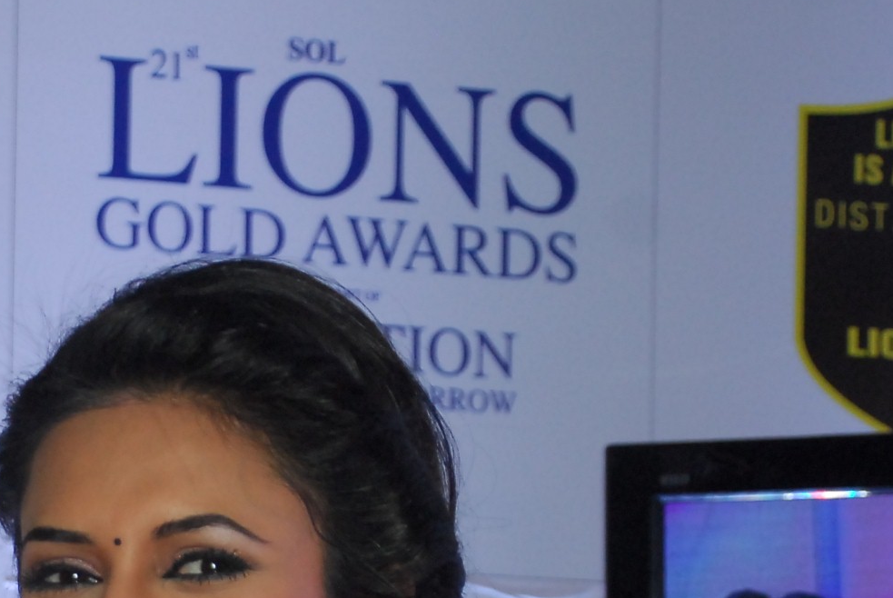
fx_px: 5091
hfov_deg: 10.0
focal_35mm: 205
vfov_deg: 6.7
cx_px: 126
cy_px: 713
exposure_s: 1/125
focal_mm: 48
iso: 640
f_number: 4.8
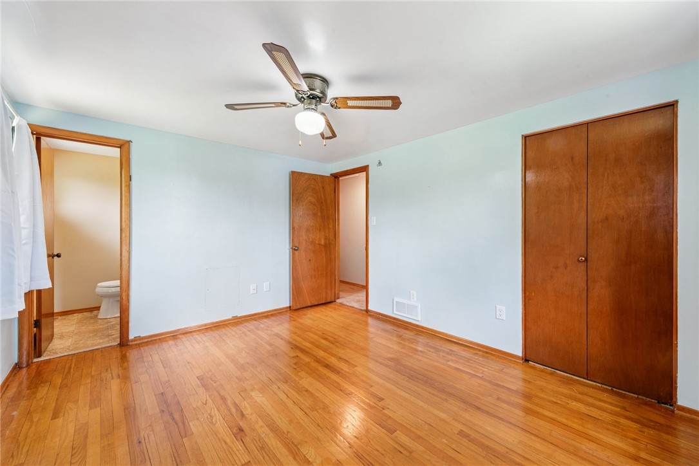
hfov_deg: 104.2
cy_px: 233
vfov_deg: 81.2
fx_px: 272
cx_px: 350
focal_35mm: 14
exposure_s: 1/5
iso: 50
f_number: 11
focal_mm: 14
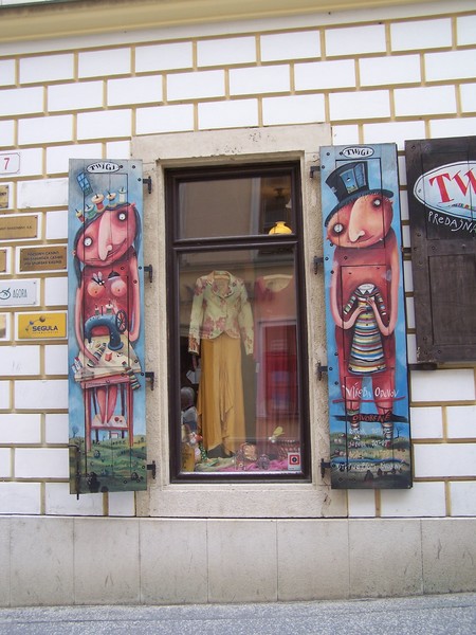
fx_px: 697
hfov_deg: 37.7
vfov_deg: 49.0
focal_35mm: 38
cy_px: 318
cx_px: 238
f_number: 2.8
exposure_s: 1/125
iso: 80
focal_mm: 6.3
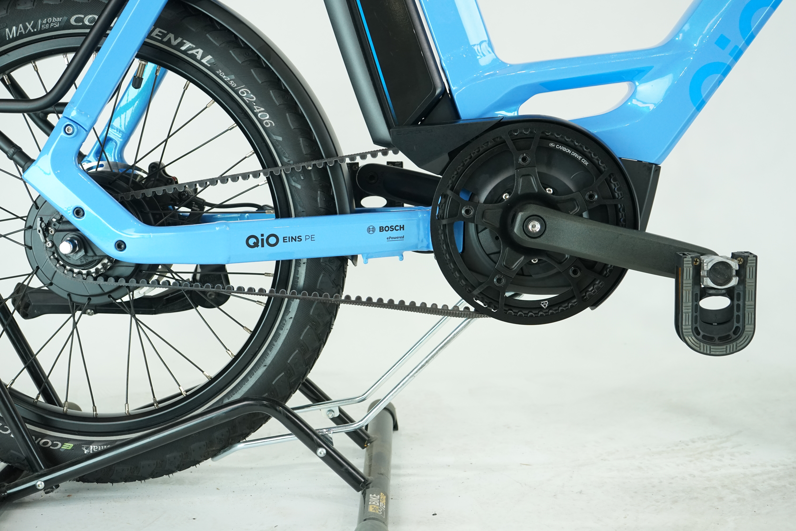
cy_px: 266
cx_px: 398
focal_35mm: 48
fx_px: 1061
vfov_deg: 28.1
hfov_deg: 41.1
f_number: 5.6
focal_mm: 48
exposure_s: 1/200
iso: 1600
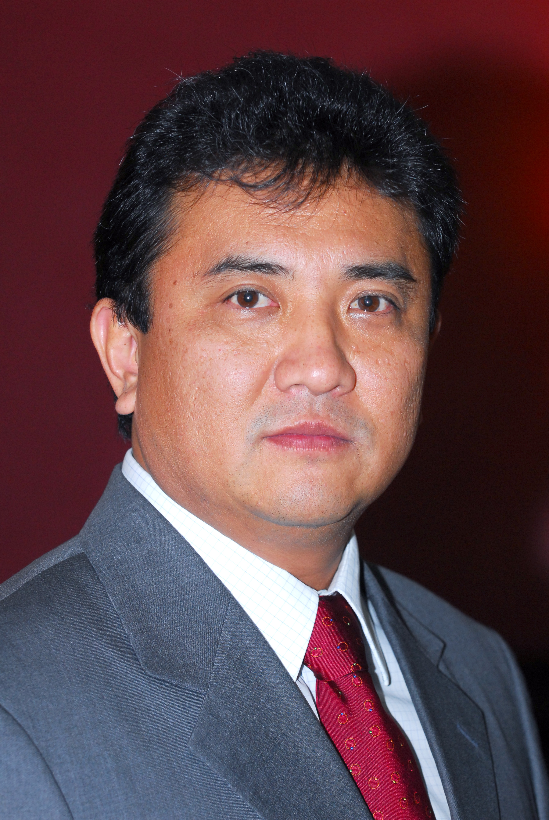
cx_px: 274
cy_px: 410
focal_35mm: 158
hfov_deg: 8.7
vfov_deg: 13.0
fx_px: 3592
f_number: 5.6
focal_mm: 105
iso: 400
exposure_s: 1/60
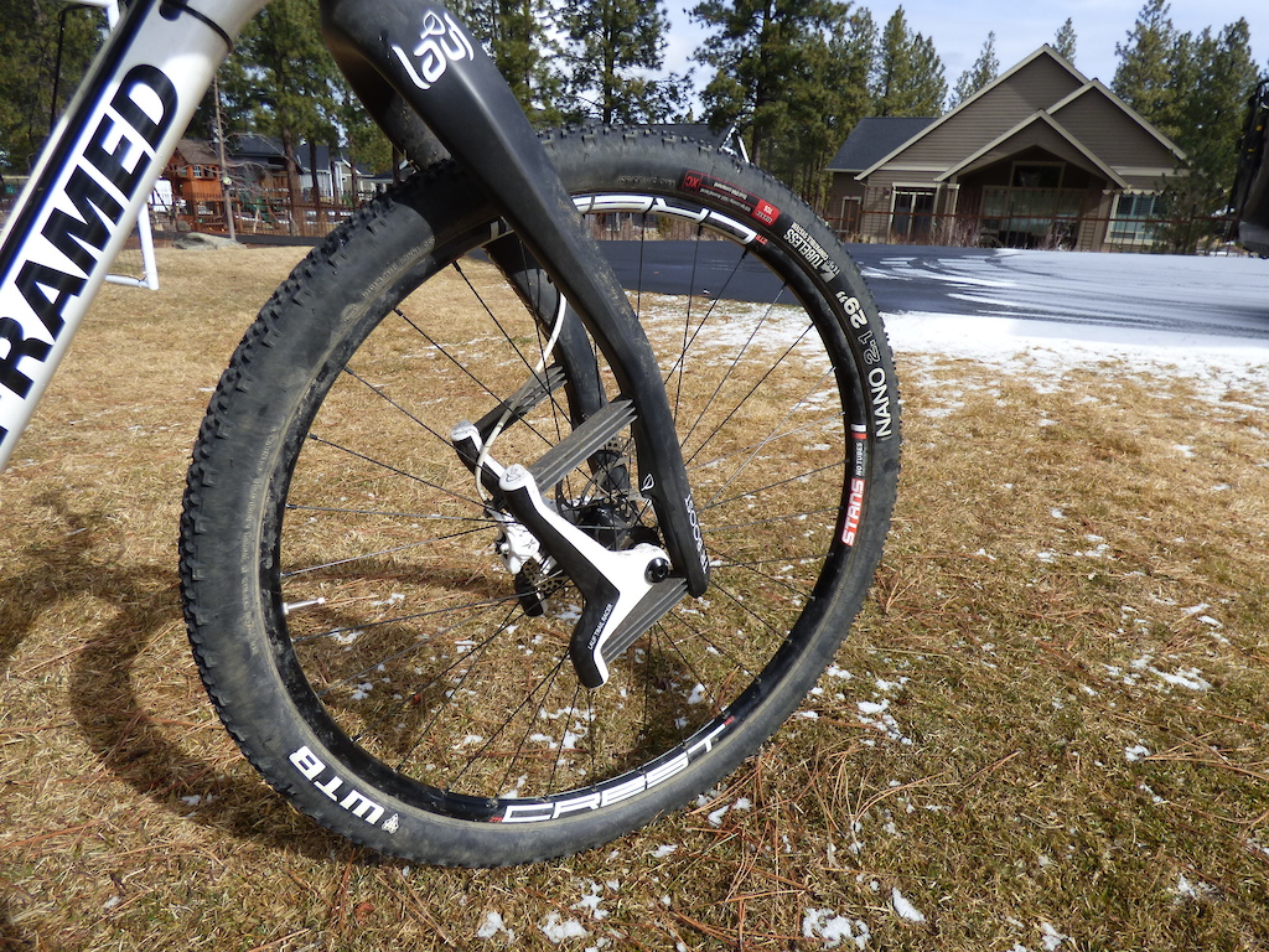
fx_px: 733
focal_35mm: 20
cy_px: 476
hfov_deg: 81.7
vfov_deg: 66.0
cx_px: 634
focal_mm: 3.58
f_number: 2.8
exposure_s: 1/1300
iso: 100
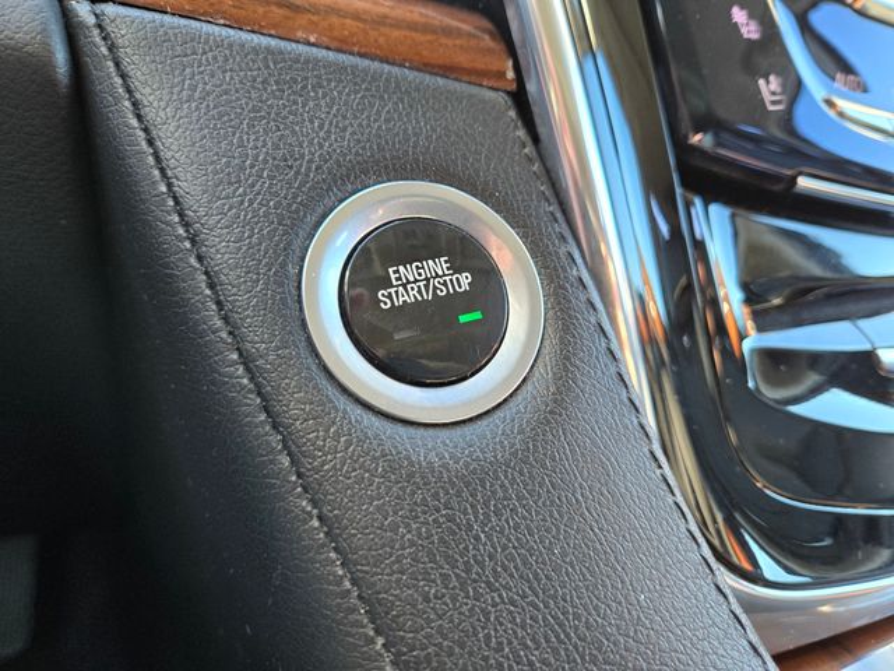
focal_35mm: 23
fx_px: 594
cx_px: 447
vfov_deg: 58.9
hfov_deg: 73.9
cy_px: 336
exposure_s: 1/100
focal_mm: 5.4
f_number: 1.8
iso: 200
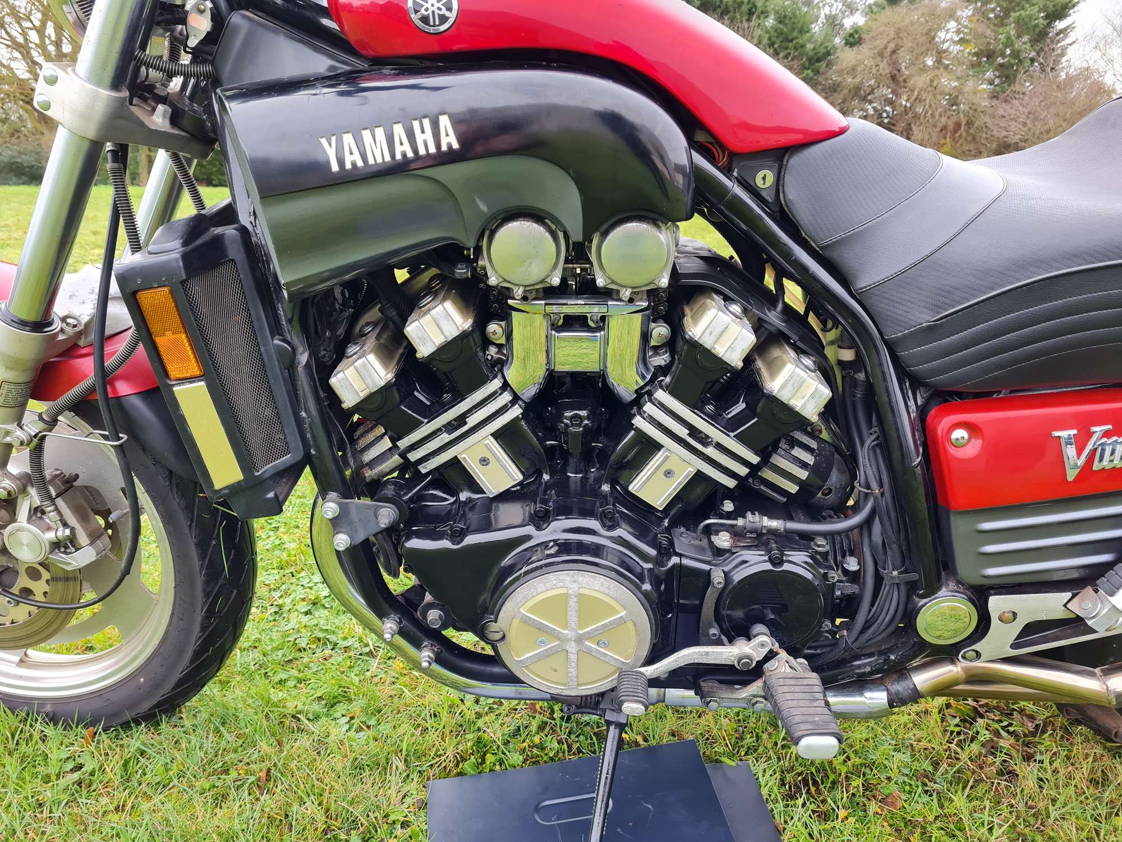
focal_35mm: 26
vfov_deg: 53.1
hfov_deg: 67.3
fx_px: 843
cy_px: 421
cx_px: 561
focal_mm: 5.4
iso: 100
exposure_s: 1/100
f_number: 1.8
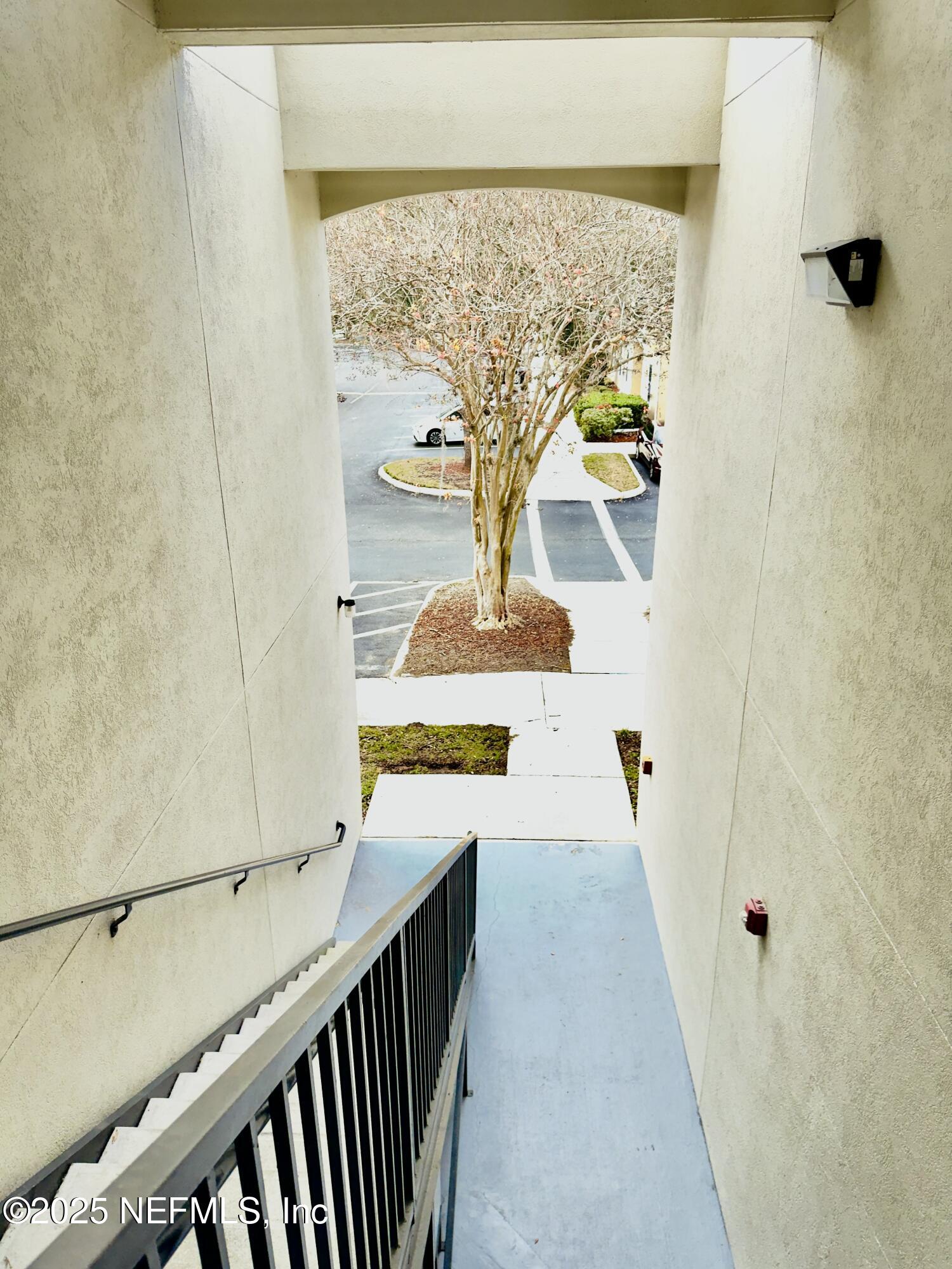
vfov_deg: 71.6
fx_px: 880
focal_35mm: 24
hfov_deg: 56.8
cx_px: 476
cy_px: 634
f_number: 1.78
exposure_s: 1/888
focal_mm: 6.76
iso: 400
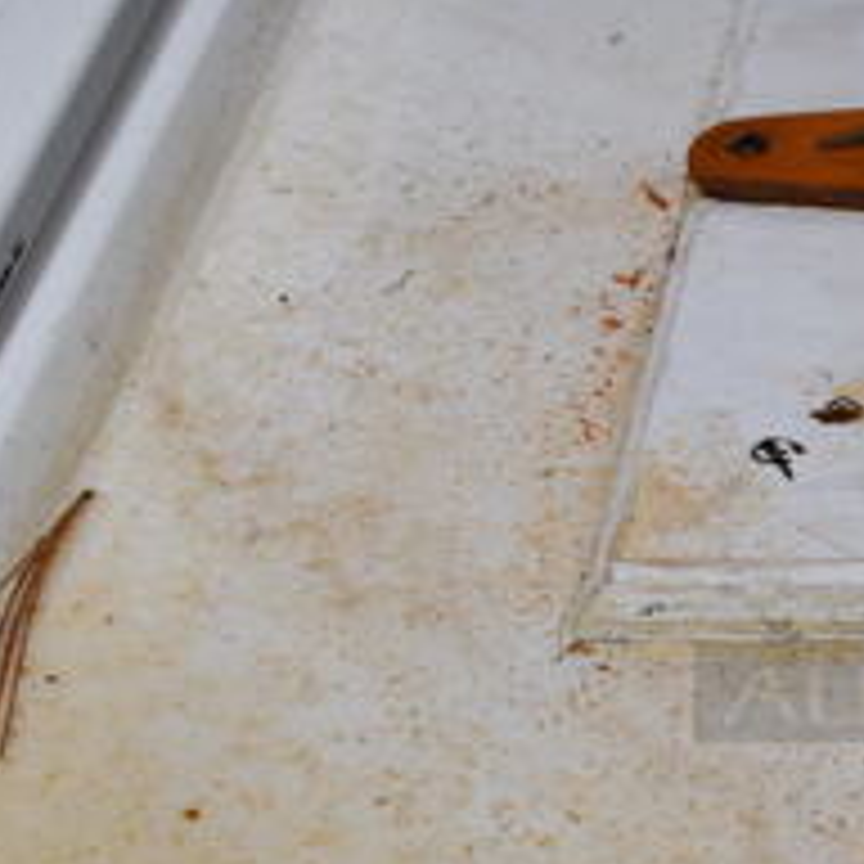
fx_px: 2636
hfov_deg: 17.2
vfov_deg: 18.6
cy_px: 504
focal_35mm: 93
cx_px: 1197
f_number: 9
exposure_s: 1/640
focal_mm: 23
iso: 200
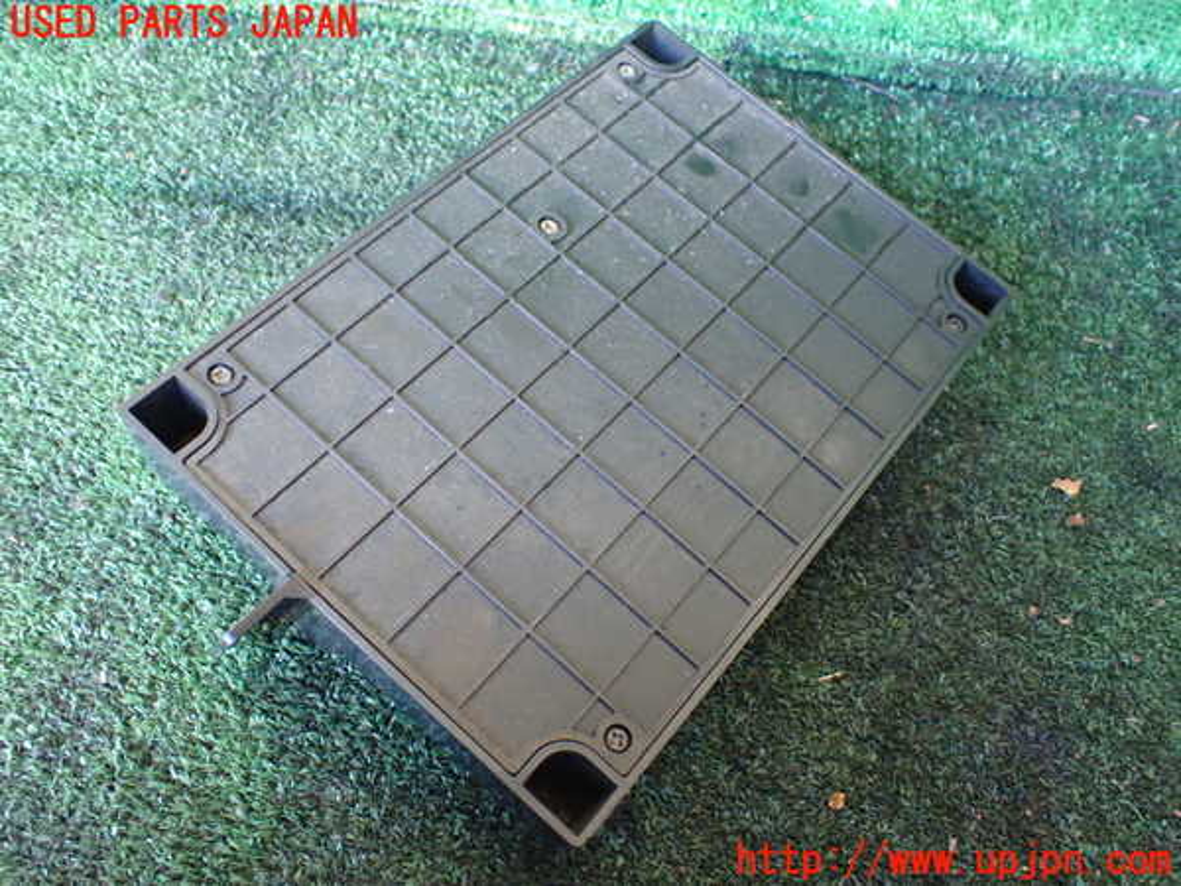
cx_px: 590
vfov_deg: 46.8
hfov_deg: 60.0
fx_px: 1024
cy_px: 443
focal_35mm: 30
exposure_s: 1/30
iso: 1000
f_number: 2.3
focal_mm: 5.4
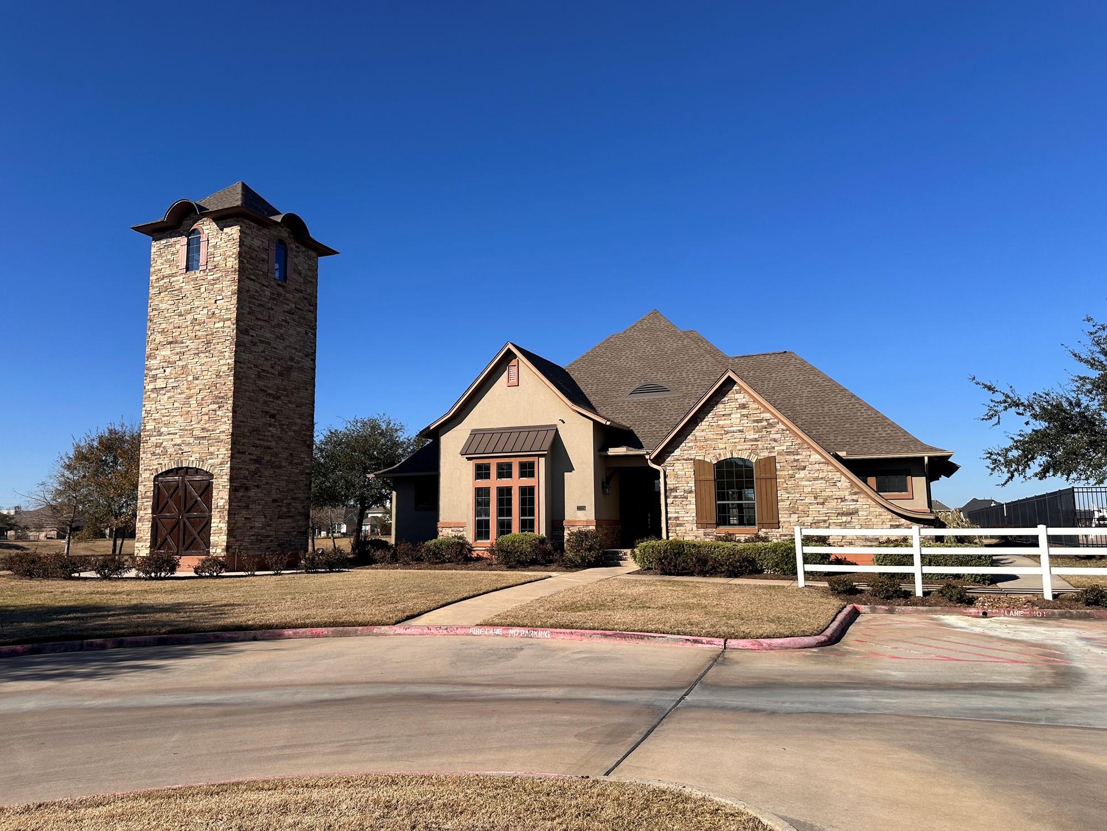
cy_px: 411
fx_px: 800
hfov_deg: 69.4
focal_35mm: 25
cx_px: 552
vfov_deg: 54.9
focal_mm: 6.86
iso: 80
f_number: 1.78
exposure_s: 1/5263
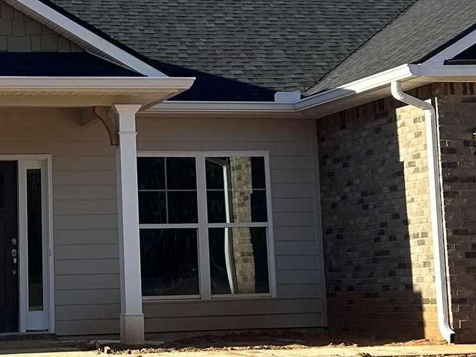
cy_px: 40
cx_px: 128
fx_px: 1485
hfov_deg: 18.1
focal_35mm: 108
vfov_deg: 13.6
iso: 50
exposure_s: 1/2513
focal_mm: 5.7
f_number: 1.5
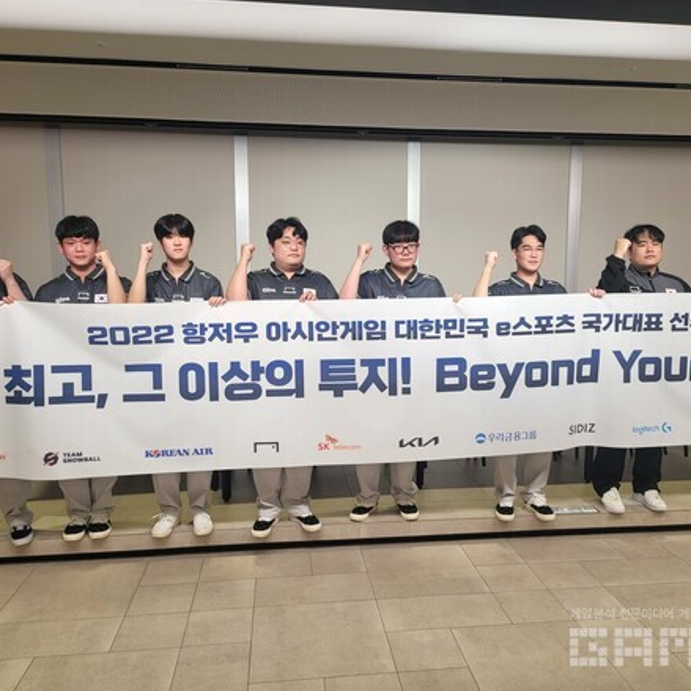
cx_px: 373
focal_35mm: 29
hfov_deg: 55.6
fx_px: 655
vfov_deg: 55.6
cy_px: 343
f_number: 1.8
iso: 40
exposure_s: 1/124
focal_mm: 5
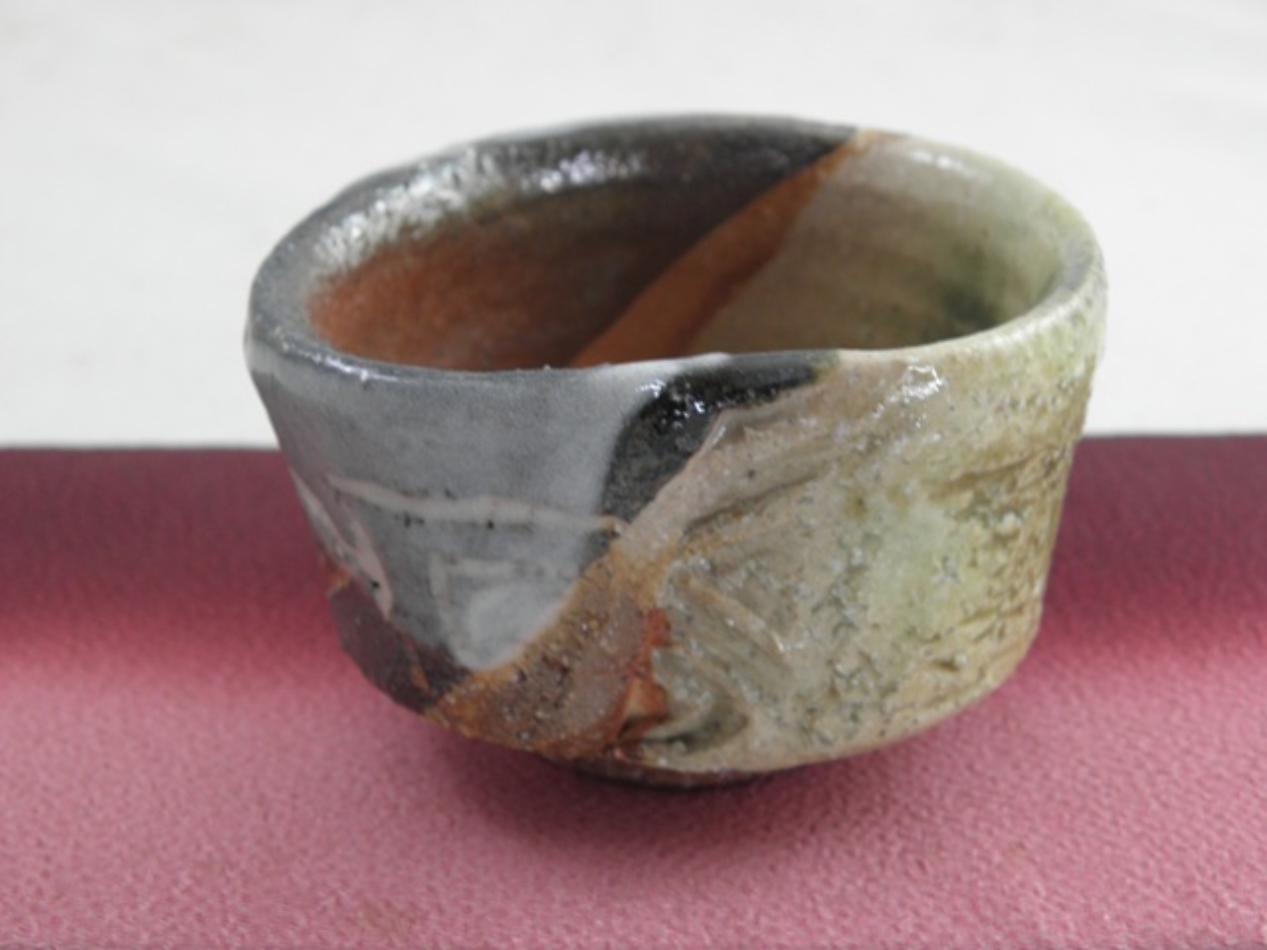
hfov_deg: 40.4
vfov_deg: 30.9
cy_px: 475
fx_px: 1720
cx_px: 634
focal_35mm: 47
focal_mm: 8.53
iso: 125
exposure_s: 1/13
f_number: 3.4
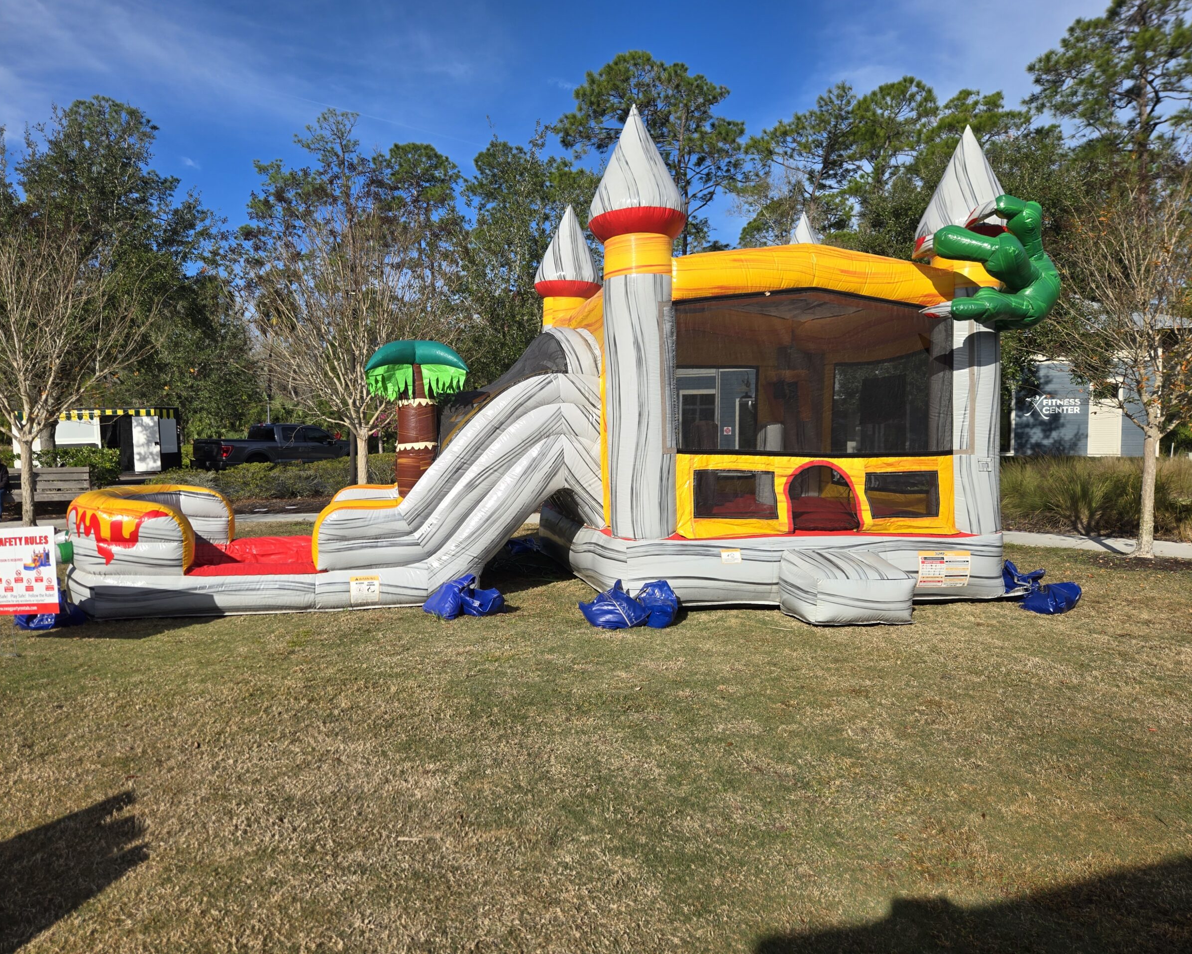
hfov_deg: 70.3
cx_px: 574
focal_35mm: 24
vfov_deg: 58.8
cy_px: 477
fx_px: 847
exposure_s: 1/2327
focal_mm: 5.4
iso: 25
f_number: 1.8
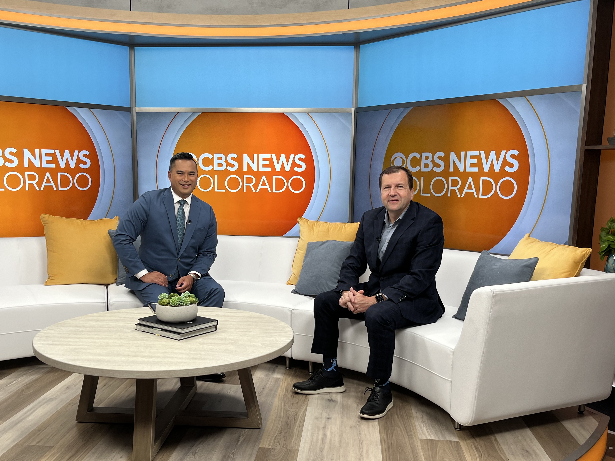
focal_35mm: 35
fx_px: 622
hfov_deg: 52.5
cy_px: 276
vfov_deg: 40.5
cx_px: 275
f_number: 1.6
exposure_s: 1/61
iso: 32
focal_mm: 5.1
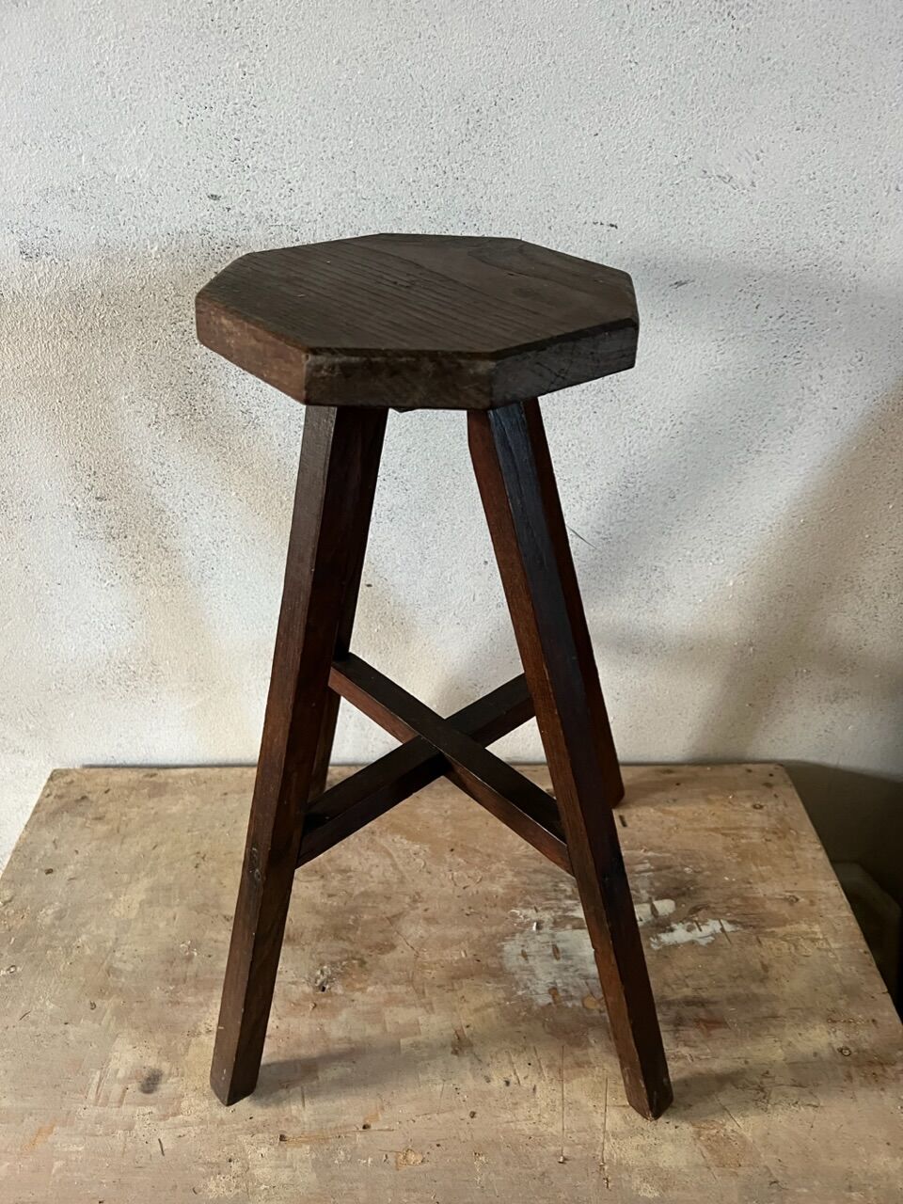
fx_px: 904
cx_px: 452
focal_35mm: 26
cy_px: 602
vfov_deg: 67.3
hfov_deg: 53.1
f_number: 1.5
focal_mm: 5.7
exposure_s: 1/60
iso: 400
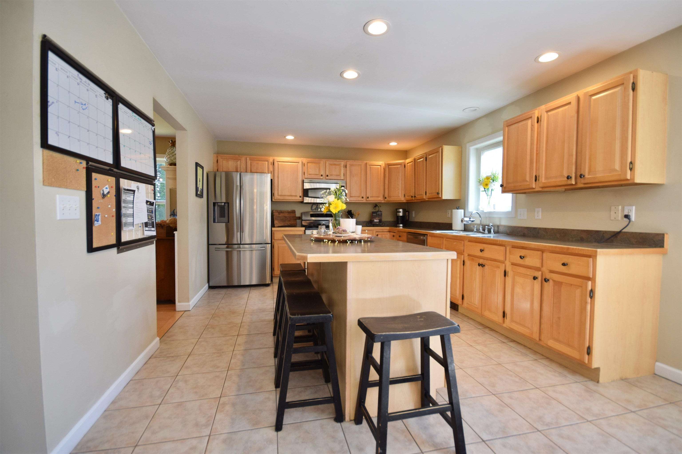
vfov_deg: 77.3
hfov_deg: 100.4
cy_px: 227
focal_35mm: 15
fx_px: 284
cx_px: 341
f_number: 6.3
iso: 200
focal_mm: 10
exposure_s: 1/20
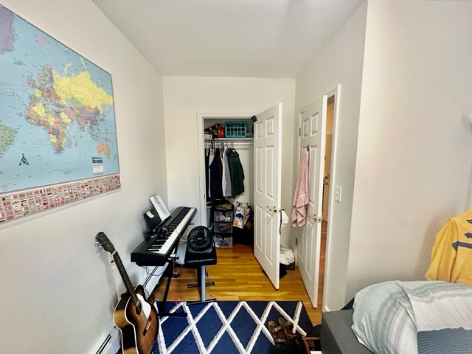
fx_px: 191
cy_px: 177
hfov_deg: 102.1
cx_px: 236
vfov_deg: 85.7
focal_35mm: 14
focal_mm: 2.22
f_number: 2.2
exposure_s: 1/60
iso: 320
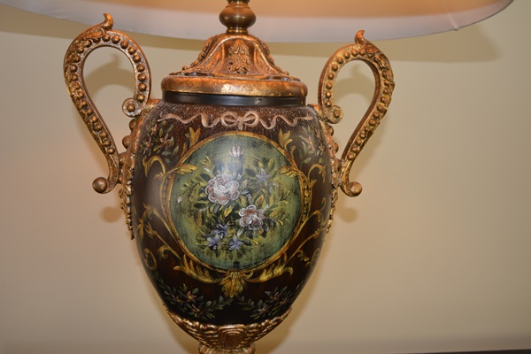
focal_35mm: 36
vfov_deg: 36.9
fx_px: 531
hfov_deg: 53.1
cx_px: 266
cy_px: 177
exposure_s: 1/125
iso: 220
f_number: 4
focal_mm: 24
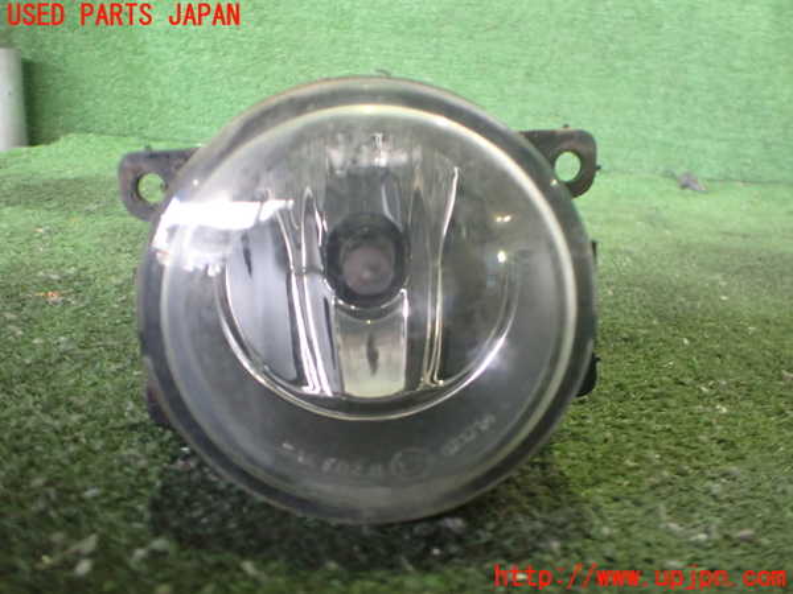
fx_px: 687
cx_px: 396
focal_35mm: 30
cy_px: 297
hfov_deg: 60.0
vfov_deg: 46.8
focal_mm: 5.4
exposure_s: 1/40
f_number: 2.3
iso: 800
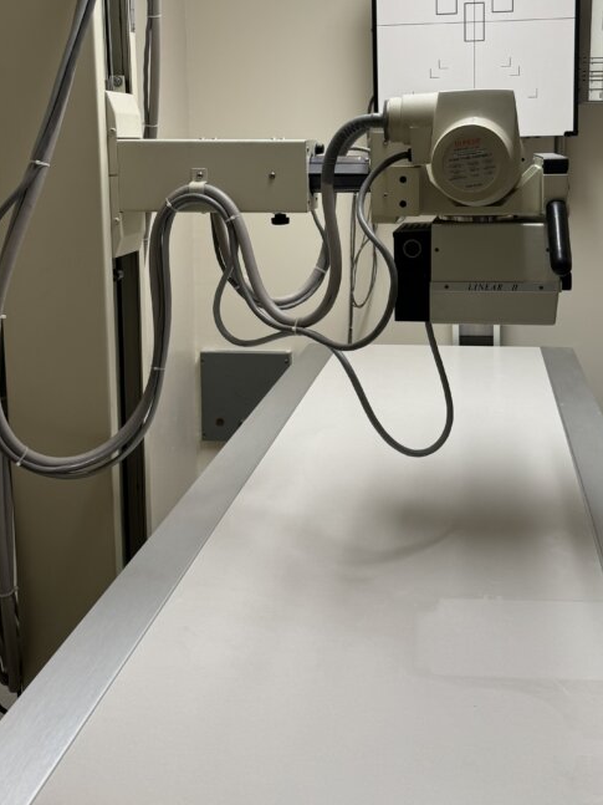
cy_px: 238
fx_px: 883
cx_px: 394
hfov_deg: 37.4
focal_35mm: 38
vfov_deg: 47.8
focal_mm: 6.86
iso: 100
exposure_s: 1/100
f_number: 1.78
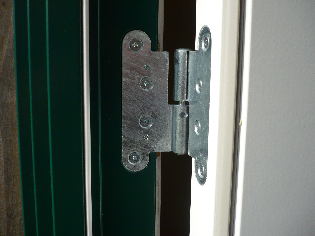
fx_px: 318
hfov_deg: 52.6
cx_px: 158
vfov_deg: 40.7
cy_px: 118
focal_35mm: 35
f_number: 2.8
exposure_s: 1/640
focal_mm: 5.8
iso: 100
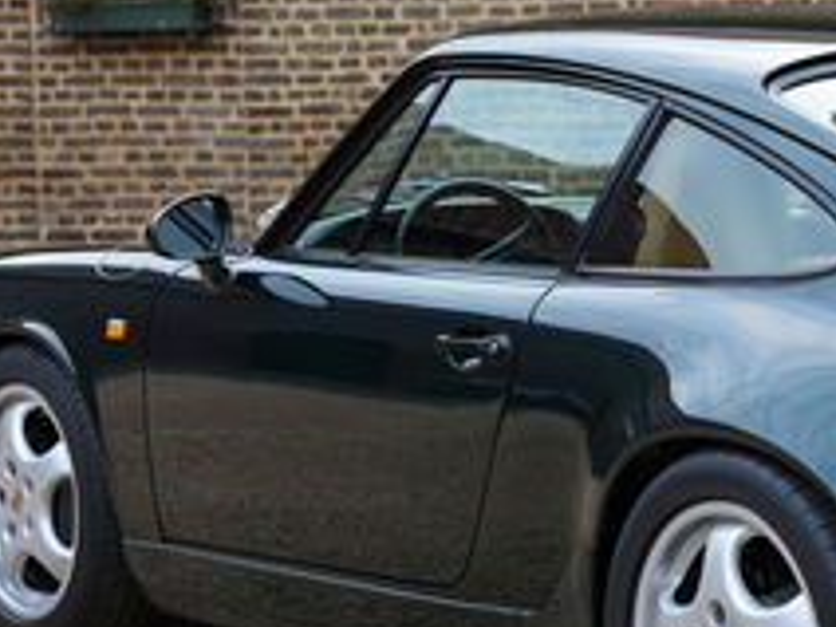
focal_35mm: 143
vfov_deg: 10.3
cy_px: 306
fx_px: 3462
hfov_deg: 13.6
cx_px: 844
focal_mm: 41.1
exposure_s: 1/160
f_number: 4
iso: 320
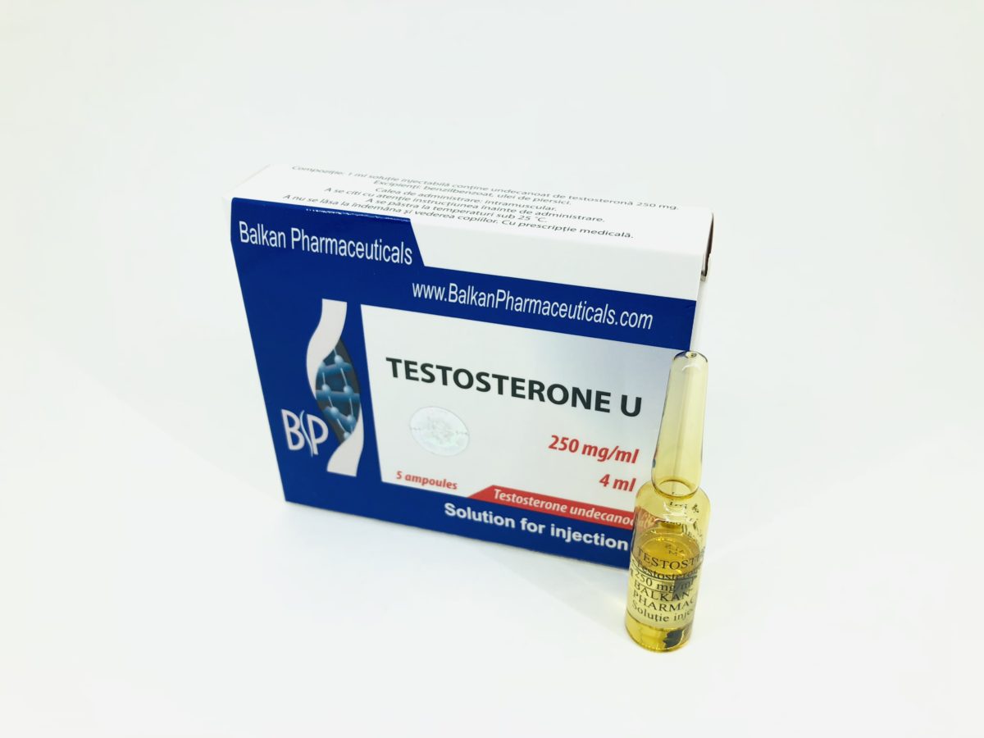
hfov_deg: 63.4
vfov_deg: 49.7
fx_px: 796
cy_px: 369
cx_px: 492
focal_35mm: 28
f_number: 1.8
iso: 20
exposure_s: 1/225
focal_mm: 3.99
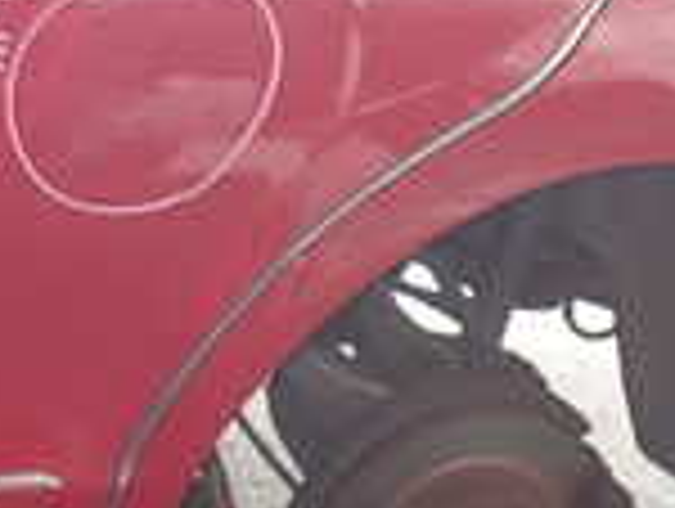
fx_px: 2344
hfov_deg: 16.0
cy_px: -130
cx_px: -54
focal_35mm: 120
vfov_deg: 12.1
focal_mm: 5.4
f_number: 2.3
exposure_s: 1/50
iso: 200
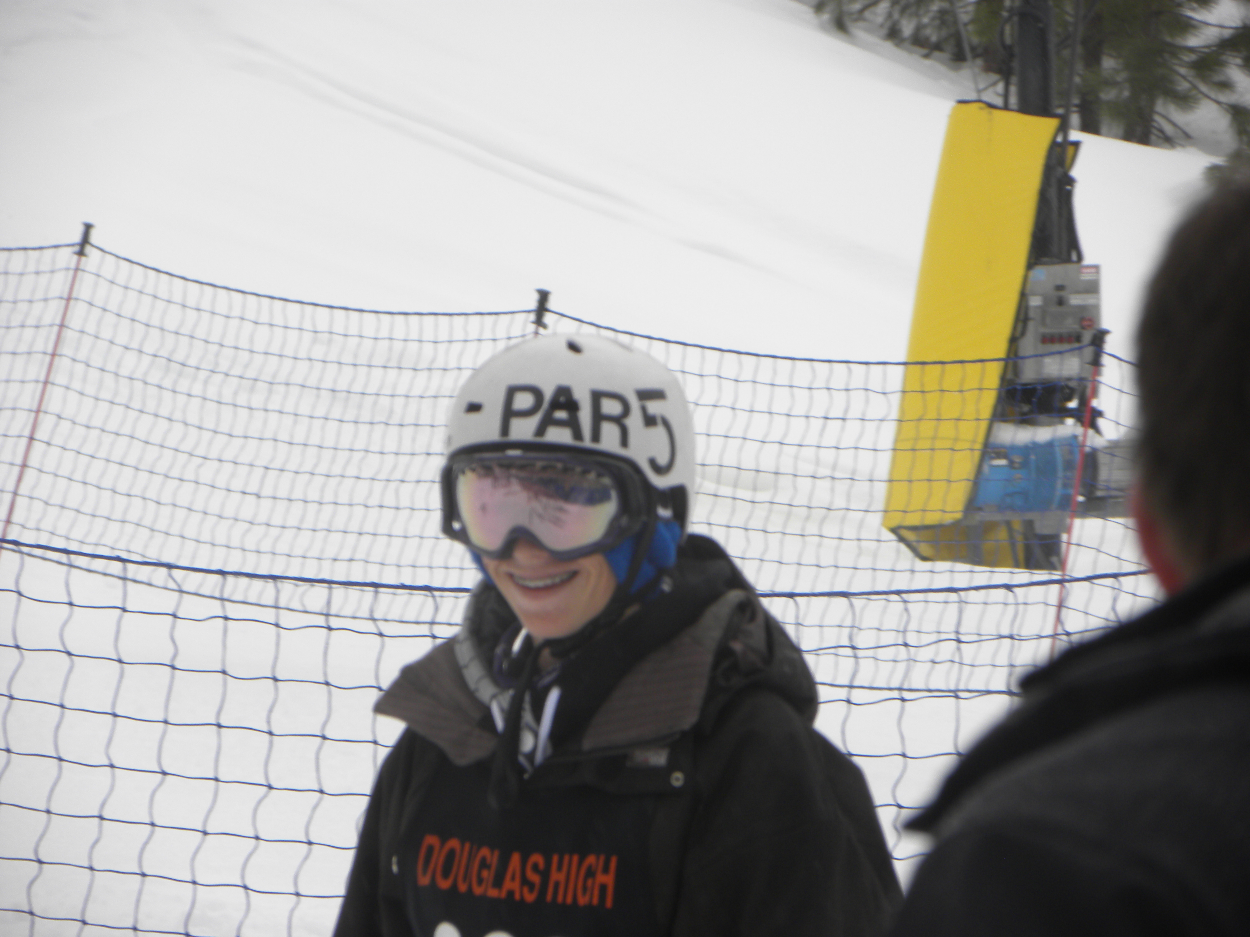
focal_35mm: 377
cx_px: 625
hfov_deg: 5.3
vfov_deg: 3.9
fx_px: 13614
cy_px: 468
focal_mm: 67.2
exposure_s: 1/298
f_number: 5.6
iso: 64
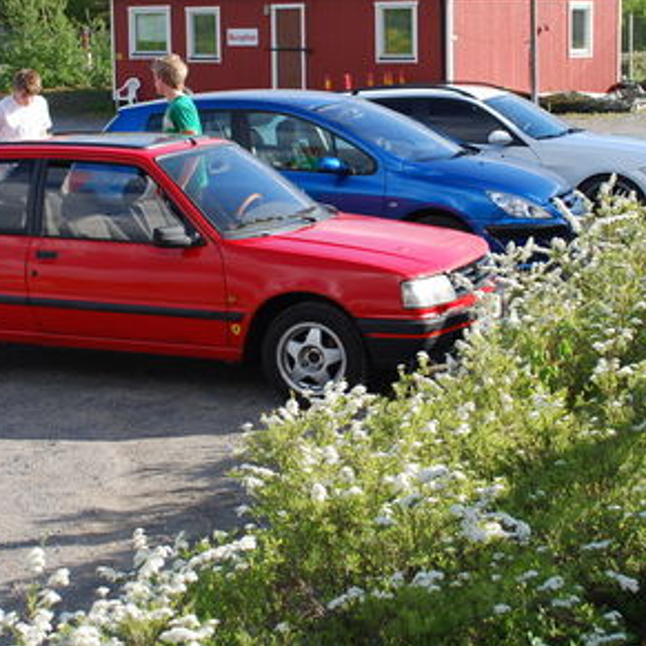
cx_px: 326
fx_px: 1541
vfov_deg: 23.5
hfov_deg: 23.7
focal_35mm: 73
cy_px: 191
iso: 100
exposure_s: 1/160
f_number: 6.3
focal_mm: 26
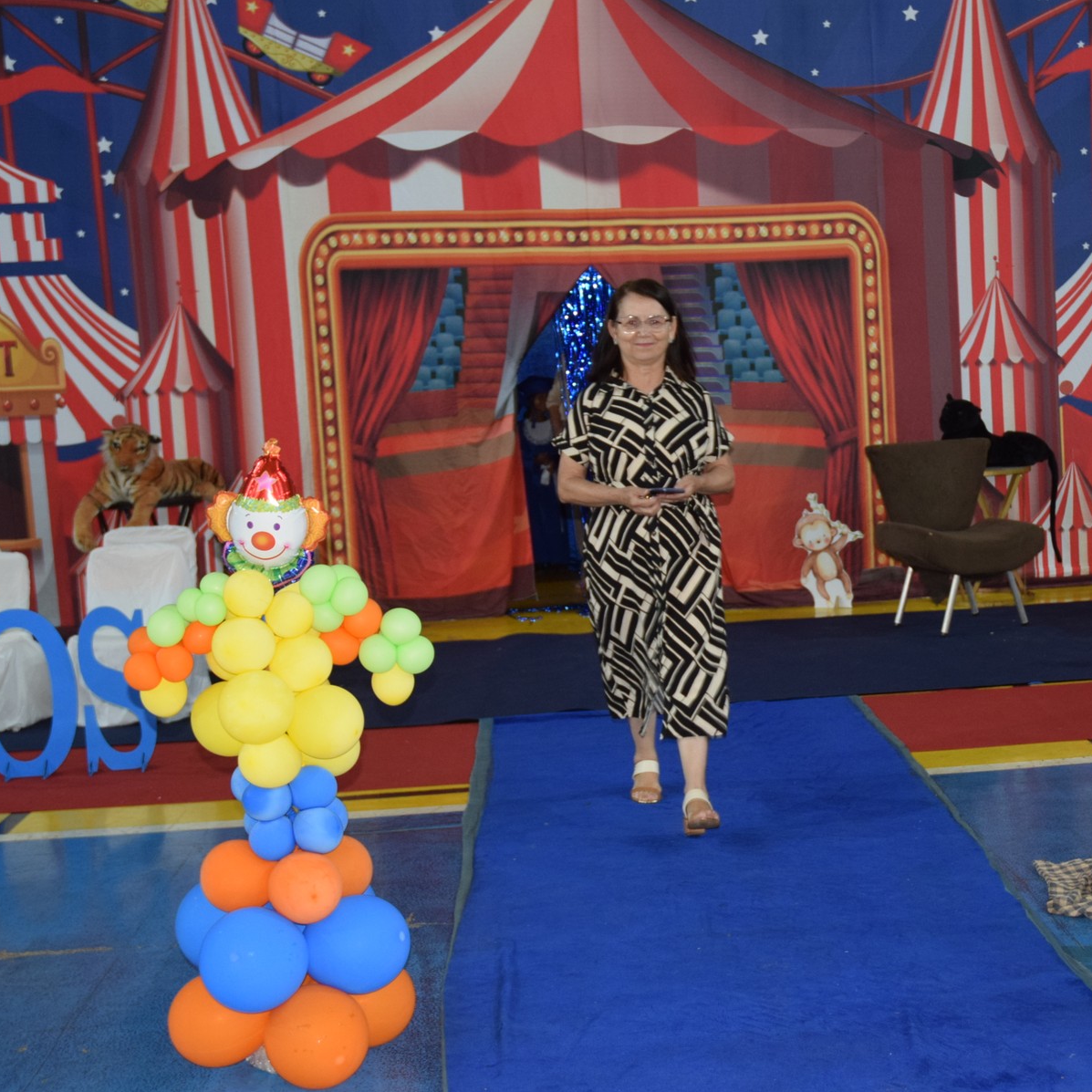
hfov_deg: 32.6
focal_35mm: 52
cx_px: 770
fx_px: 1843
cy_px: 546
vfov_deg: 33.0
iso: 1100
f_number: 3.8
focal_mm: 27
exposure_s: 1/60
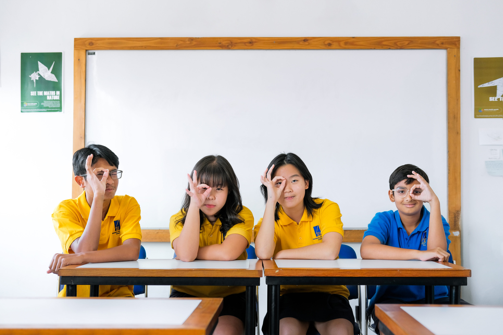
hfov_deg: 37.5
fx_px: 740
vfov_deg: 25.5
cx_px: 252
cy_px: 168
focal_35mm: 53
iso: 640
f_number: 3.6
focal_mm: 35
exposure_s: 1/125
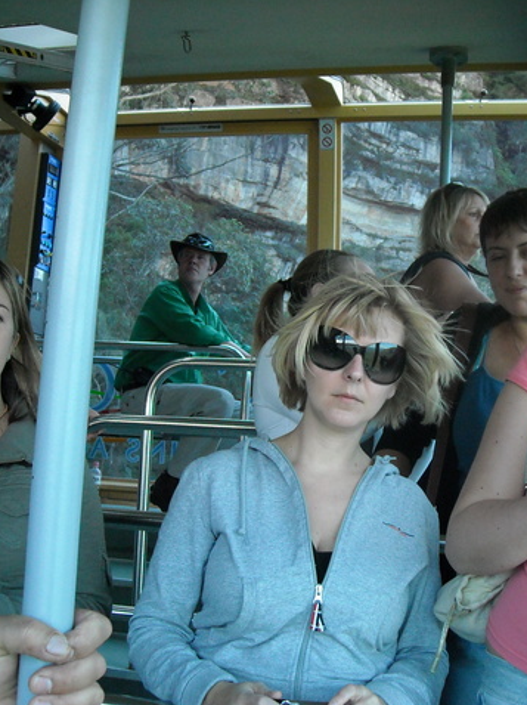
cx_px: 306
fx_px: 955
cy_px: 353
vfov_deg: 40.5
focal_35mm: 47
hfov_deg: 30.8
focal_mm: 5.7
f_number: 2.8
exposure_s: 1/250
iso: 336
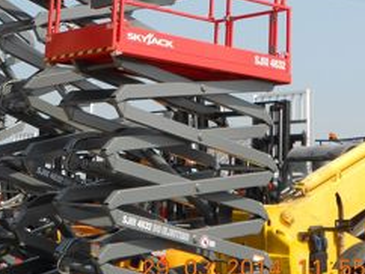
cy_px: 56
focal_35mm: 83
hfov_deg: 23.0
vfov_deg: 17.7
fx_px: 876
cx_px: 42
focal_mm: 7.7
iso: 80
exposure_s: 1/640
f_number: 4.2
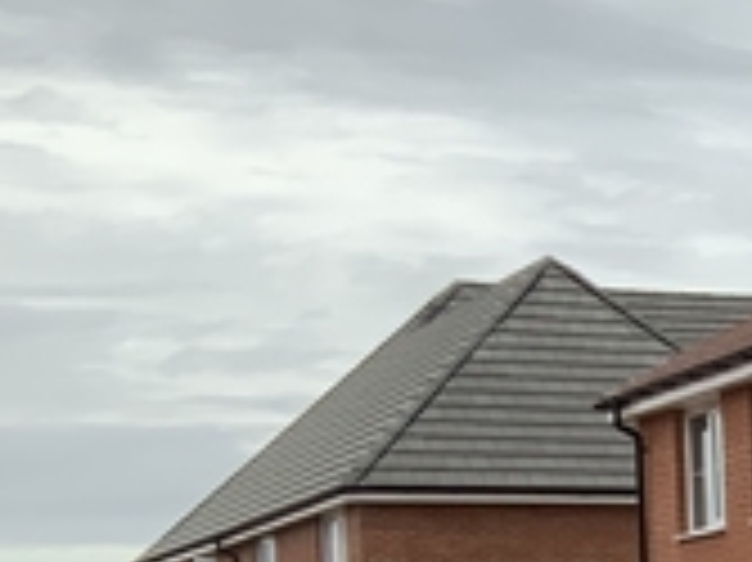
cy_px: 728
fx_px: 3017
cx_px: 1545
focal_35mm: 139
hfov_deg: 12.4
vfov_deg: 10.4
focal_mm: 3
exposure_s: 1/912
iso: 16
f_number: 1.8
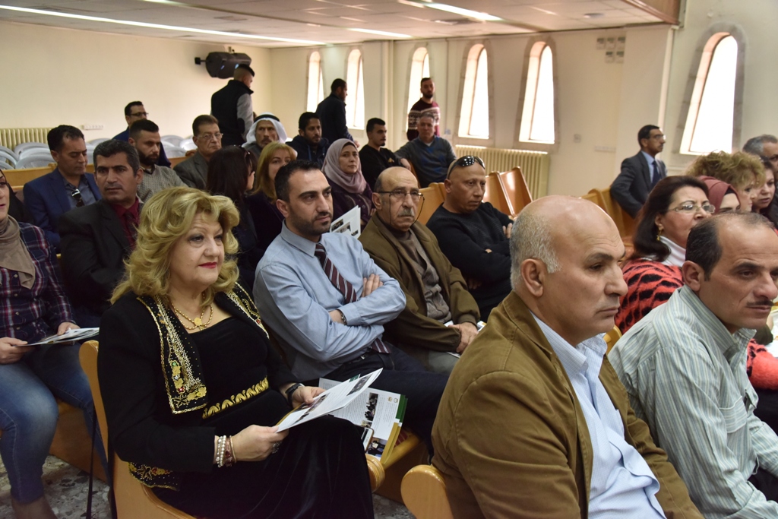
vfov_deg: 41.1
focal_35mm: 32
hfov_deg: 58.7
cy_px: 260
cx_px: 389
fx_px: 692
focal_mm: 32
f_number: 5.6
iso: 2500
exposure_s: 1/125
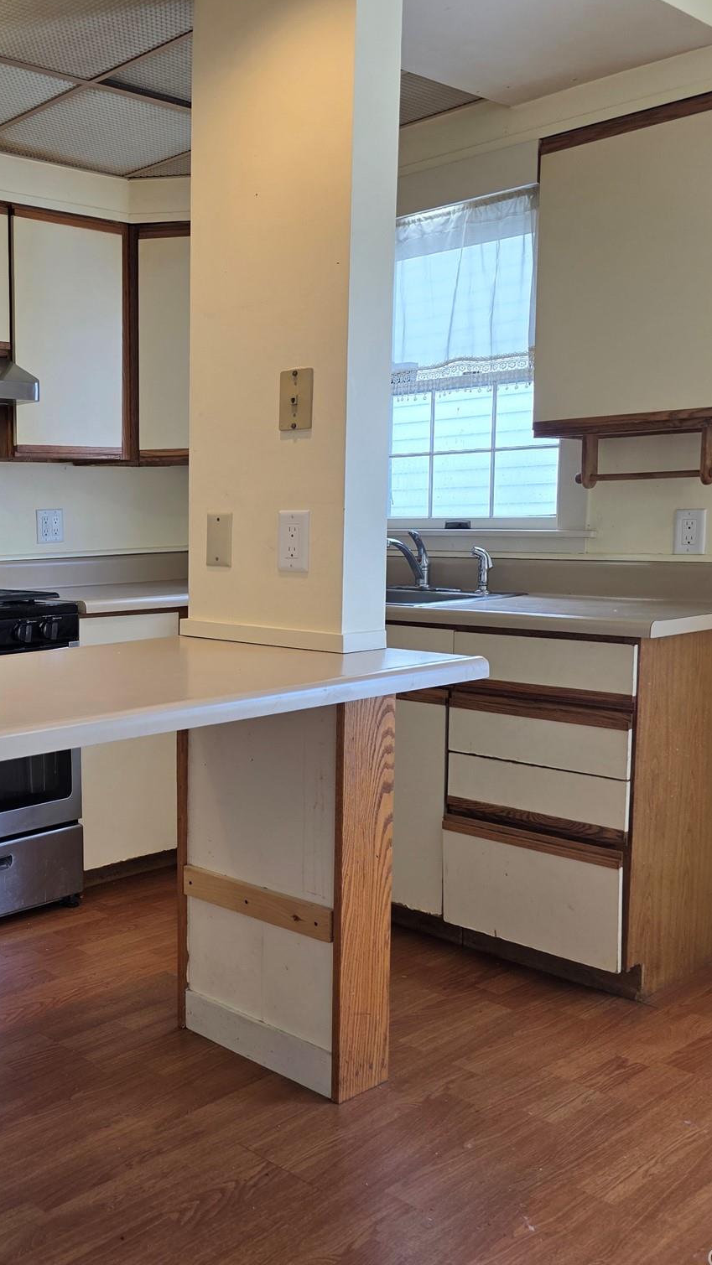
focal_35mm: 34
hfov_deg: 32.2
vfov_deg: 58.0
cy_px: 635
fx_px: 1141
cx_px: 19
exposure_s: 1/120
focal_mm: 6.3
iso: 80
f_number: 1.7
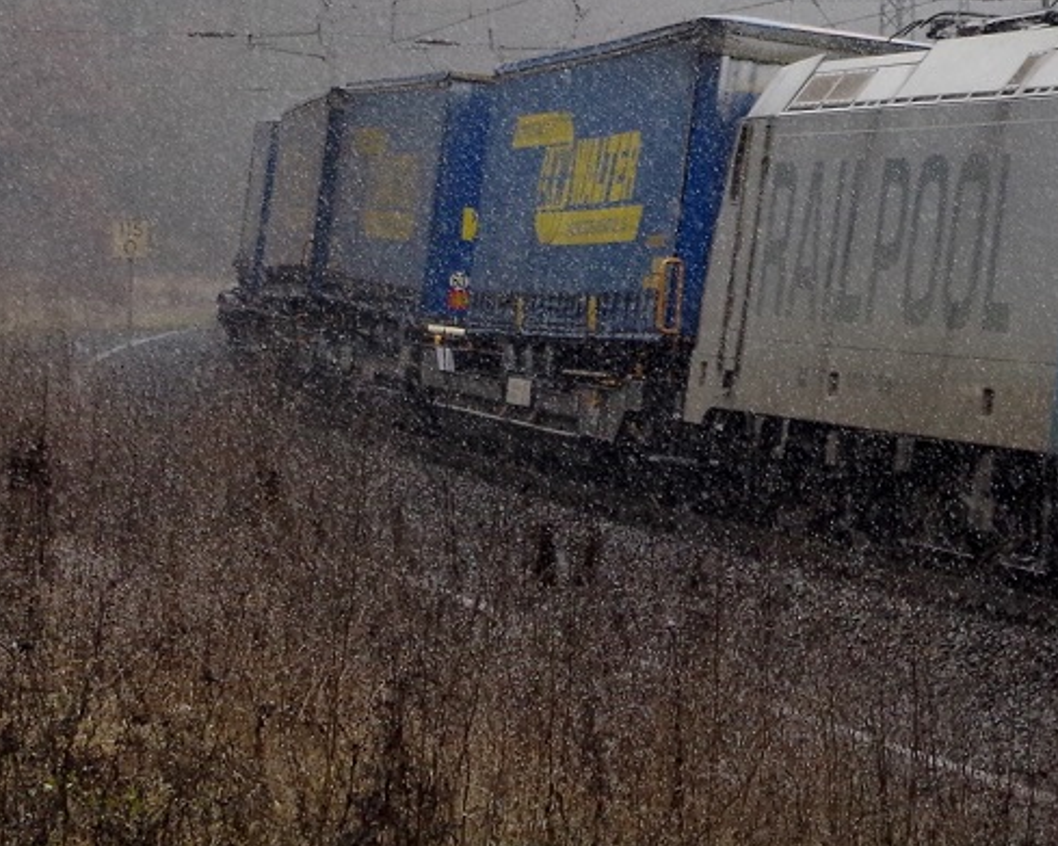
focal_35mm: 118
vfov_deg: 13.0
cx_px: 1058
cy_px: 138
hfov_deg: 16.0
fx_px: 3694
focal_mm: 40
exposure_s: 1/200
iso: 800
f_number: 5.6
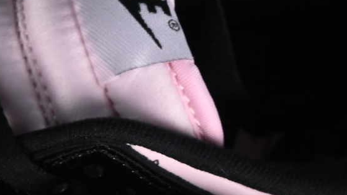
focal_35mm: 391
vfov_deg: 3.1
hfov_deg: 5.5
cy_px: 397
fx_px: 3599
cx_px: 12
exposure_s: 1/40
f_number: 6.3
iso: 160
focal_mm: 50
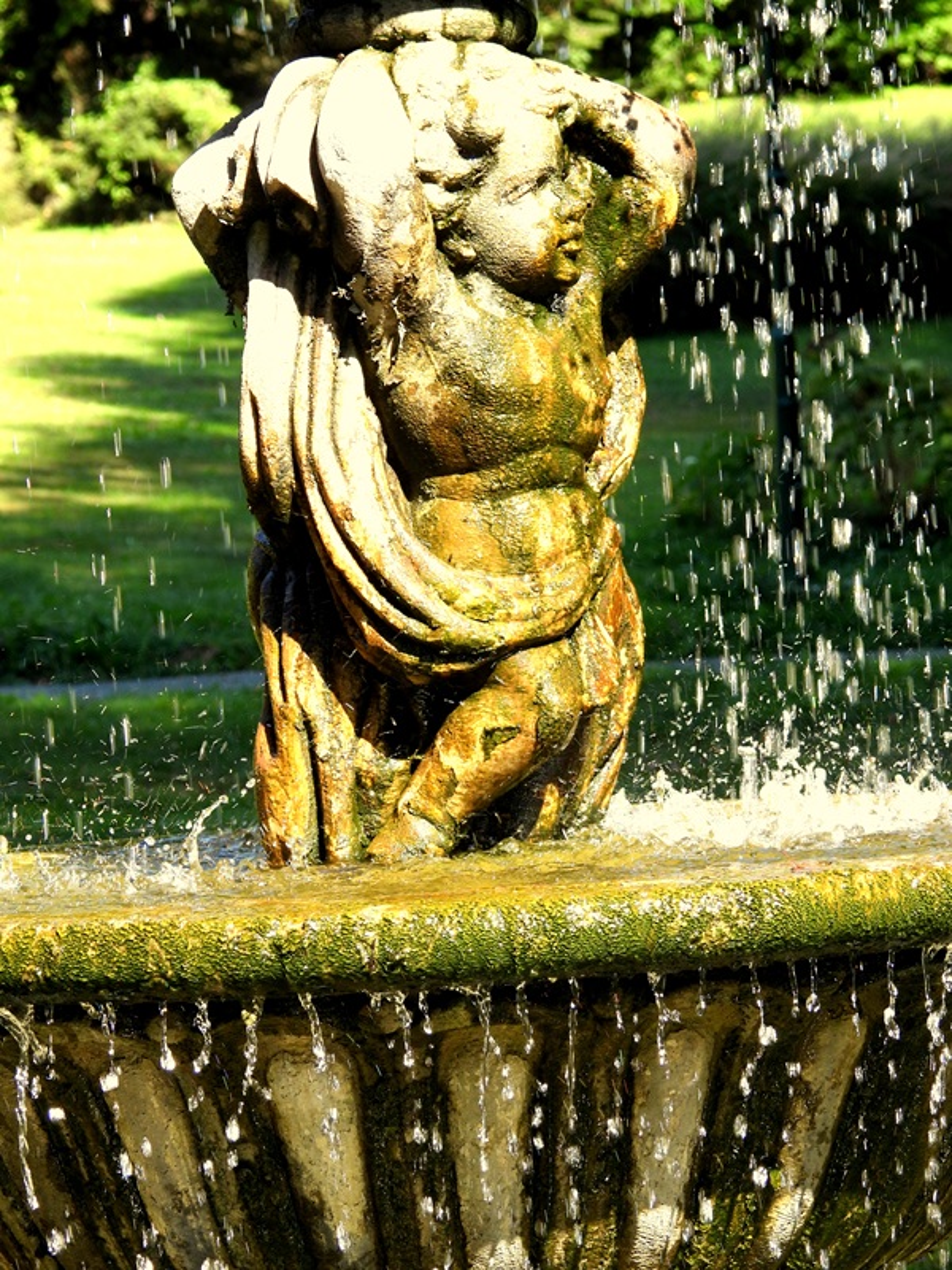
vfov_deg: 13.2
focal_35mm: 150
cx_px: 476
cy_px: 635
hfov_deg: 9.9
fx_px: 5500
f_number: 4.5
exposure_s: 1/200
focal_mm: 26.8
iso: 100
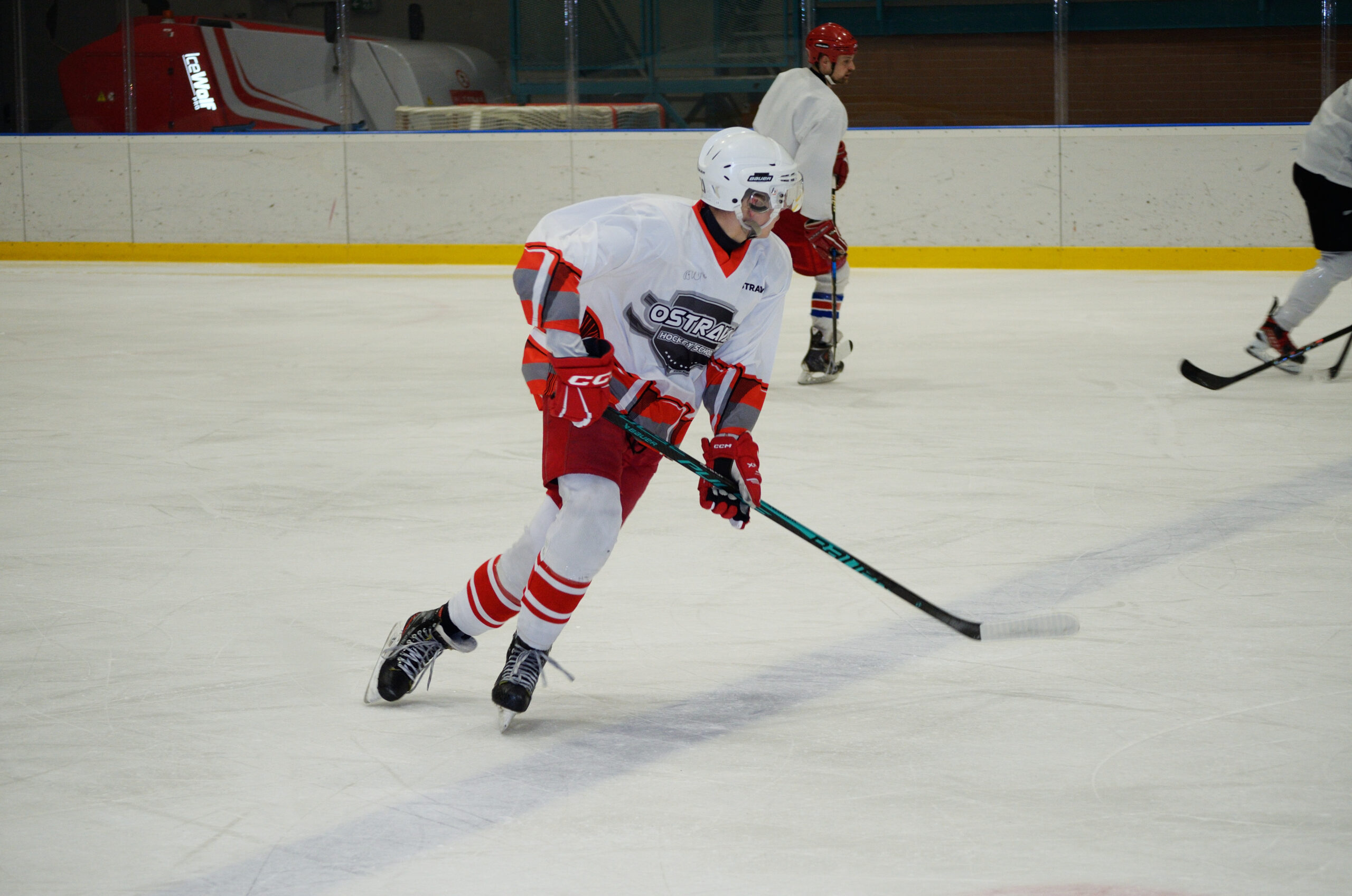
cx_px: 676
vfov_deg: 12.1
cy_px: 448
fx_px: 4217
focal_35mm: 112
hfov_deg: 18.2
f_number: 4.2
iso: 800
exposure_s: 1/200
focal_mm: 75
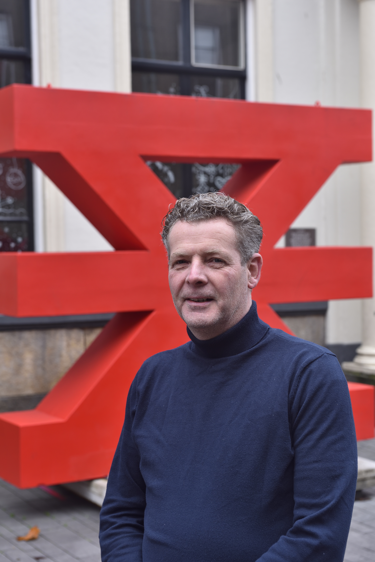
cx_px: 188
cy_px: 281
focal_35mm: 66
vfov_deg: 30.5
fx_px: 1030
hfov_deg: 20.6
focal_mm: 66
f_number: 7.1
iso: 400
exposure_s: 1/80
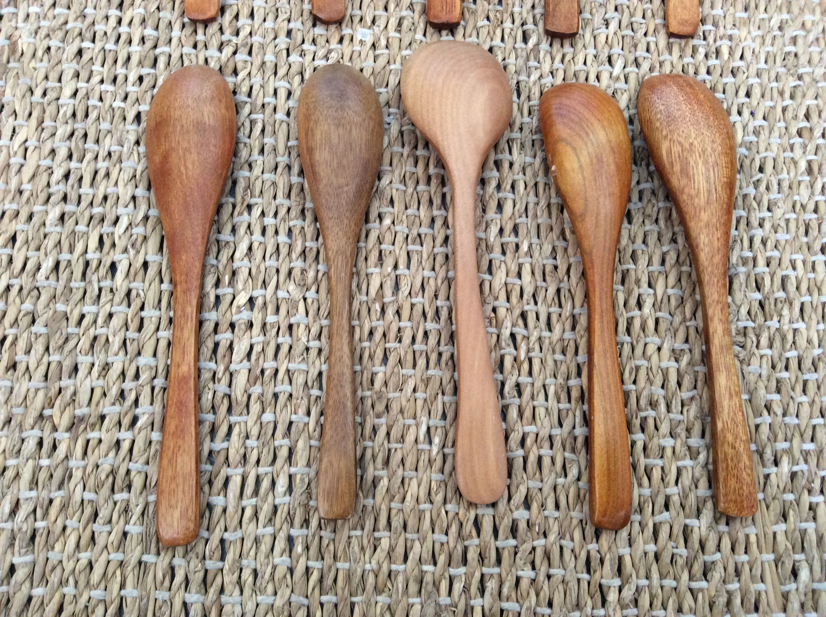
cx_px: 413
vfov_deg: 44.1
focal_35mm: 32
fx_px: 762
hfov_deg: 56.9
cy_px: 308
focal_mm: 3.3
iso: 160
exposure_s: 1/25
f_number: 2.4
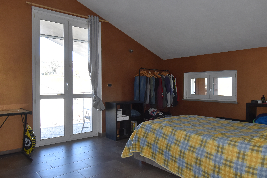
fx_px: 193
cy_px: 91
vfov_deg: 49.6
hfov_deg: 69.3
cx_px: 142
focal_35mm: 26
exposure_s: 1/125
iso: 500
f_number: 5.6
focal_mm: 10
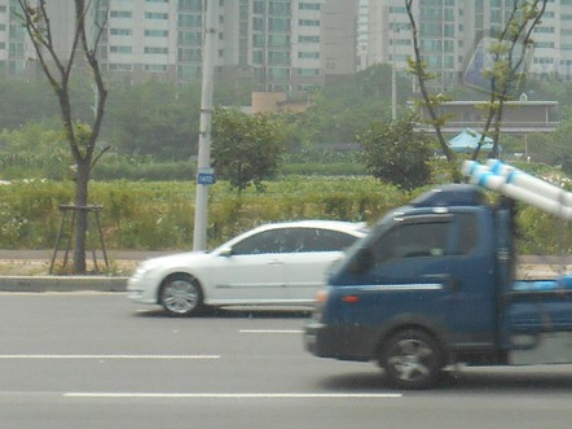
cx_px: 652
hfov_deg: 18.6
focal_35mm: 101
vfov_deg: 14.5
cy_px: 67
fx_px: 1668
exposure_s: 1/250
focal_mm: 5.5
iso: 110
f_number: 3.6
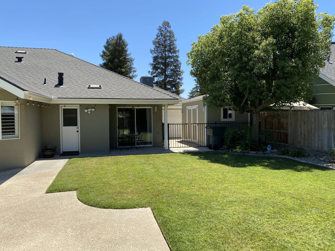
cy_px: 126
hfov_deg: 67.3
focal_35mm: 26
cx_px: 168
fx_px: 252
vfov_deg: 53.1
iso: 32
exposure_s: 1/1779
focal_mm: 4.25
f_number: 1.8
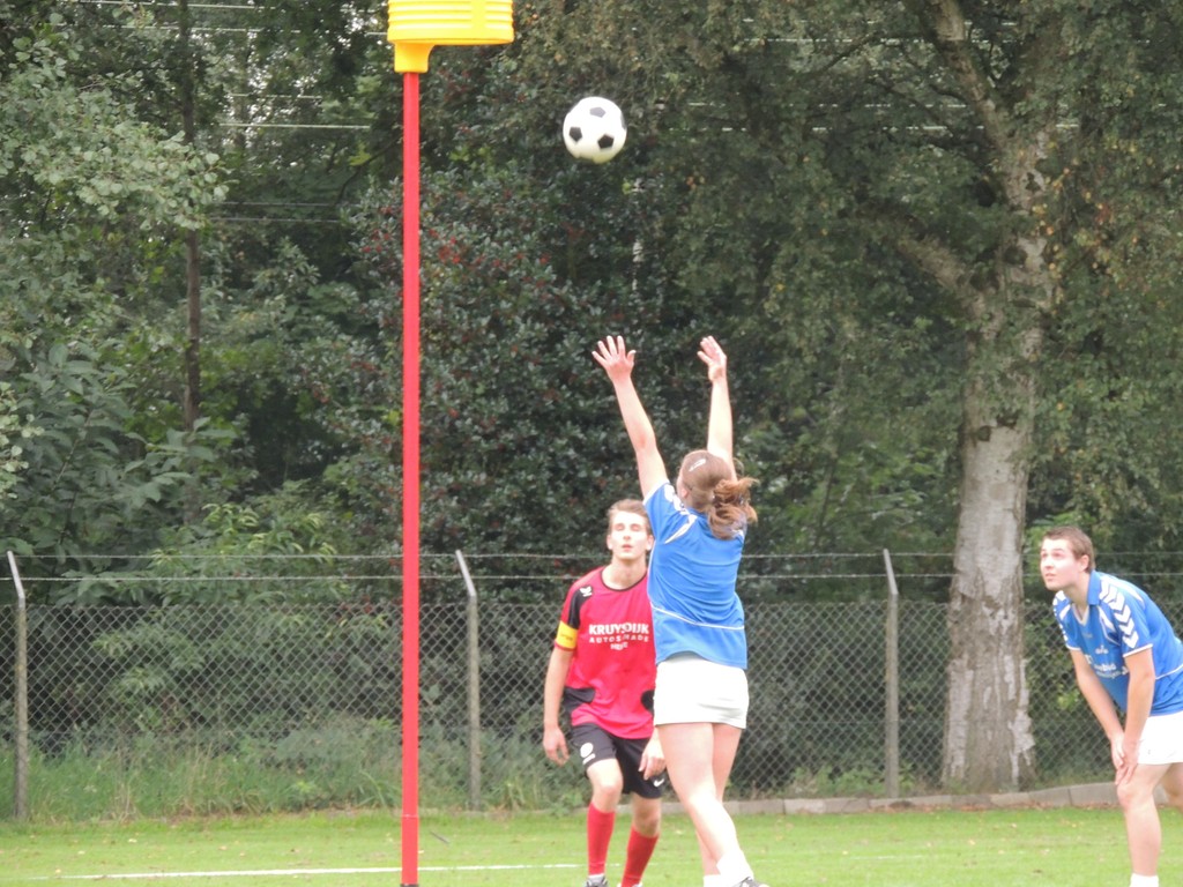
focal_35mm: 275
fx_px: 9398
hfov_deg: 7.2
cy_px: 444
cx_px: 592
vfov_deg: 5.4
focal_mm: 49
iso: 560
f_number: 4.7
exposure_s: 1/250
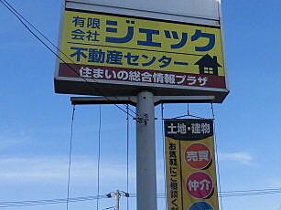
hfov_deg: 36.5
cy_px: 110
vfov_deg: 29.1
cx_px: 235
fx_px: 406
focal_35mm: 50
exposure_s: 1/250
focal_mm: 4.3
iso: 100
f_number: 7.8
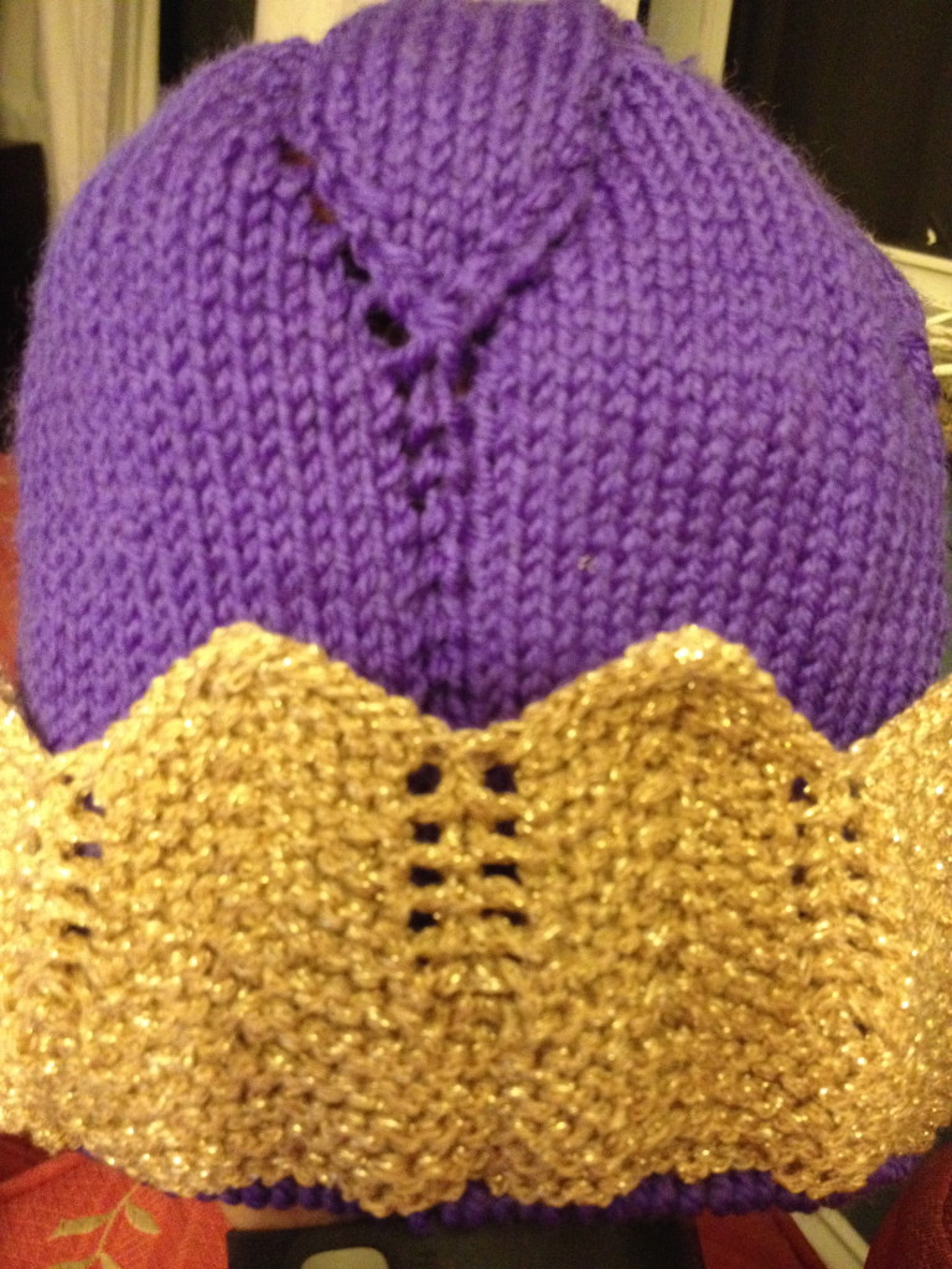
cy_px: 634
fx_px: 1283
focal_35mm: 35
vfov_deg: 52.6
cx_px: 476
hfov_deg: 40.7
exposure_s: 1/15
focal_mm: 4.28
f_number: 2.4
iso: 500
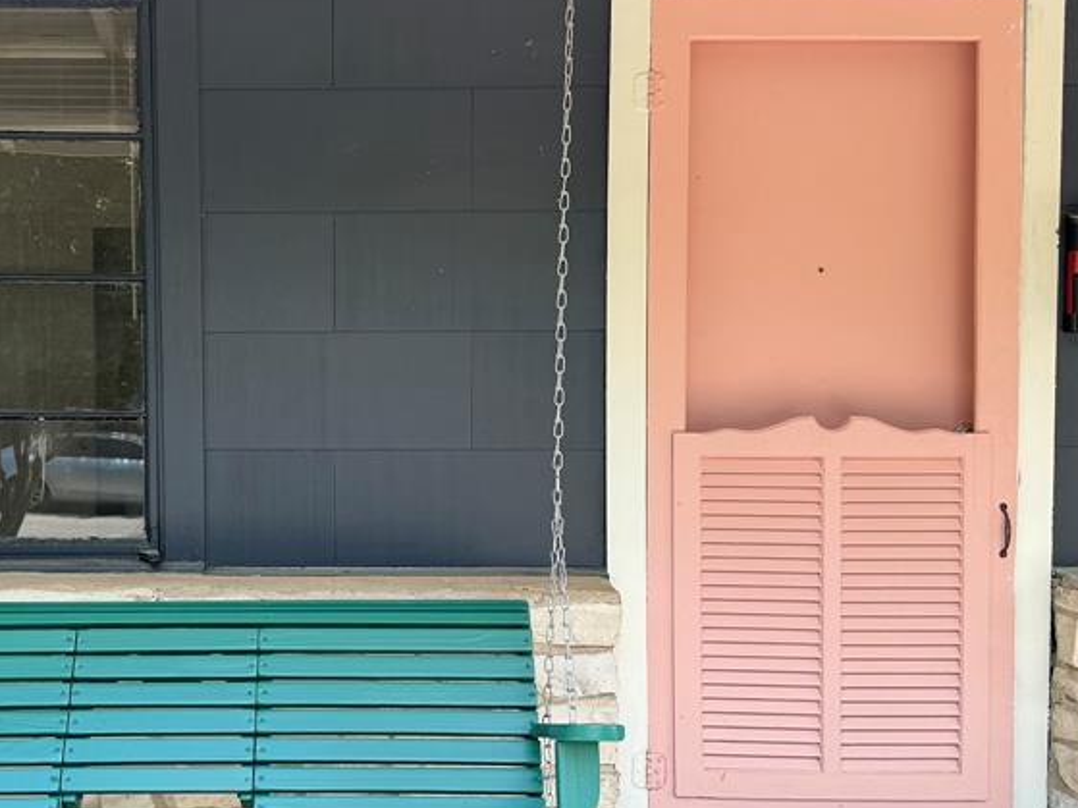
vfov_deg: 32.8
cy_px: 449
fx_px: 1370
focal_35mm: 44
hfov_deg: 42.2
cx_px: 337
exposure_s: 1/572
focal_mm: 6.76
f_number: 1.78
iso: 80
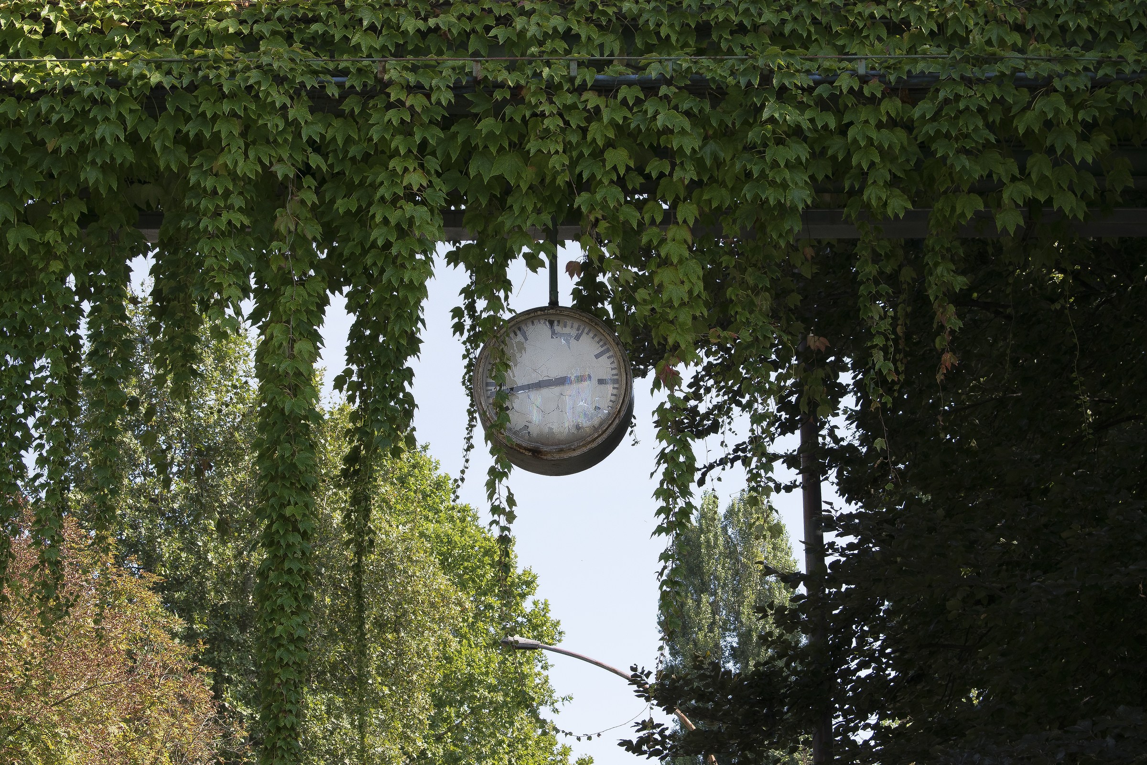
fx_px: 2628
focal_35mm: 82
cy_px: 382
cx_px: 574
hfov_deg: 24.6
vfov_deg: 16.6
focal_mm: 55
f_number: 8
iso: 220
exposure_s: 1/250
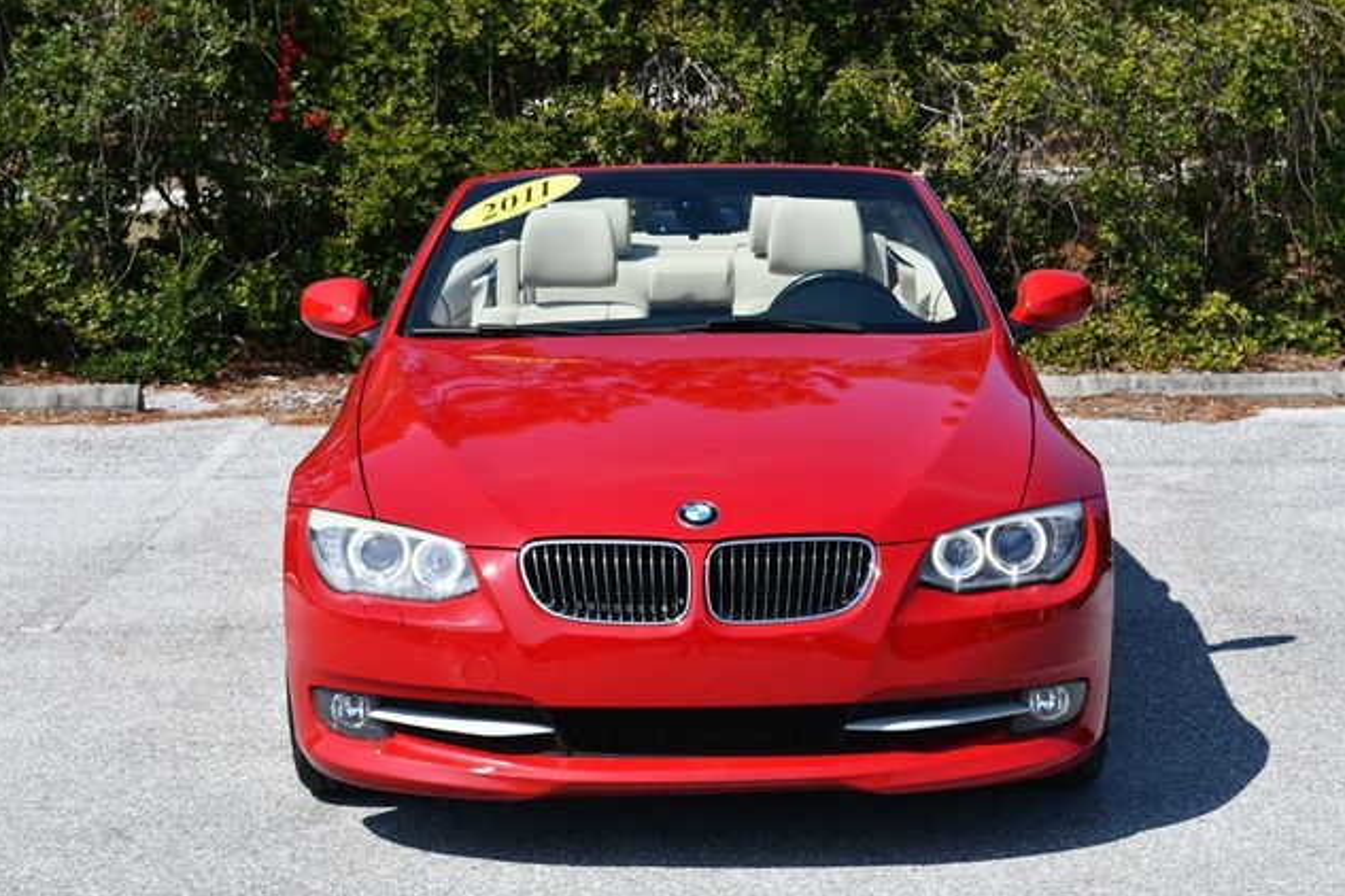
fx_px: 3026
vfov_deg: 16.9
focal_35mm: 81
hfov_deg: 25.1
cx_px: 669
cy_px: 452
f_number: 8
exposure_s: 1/250
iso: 100
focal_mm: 40
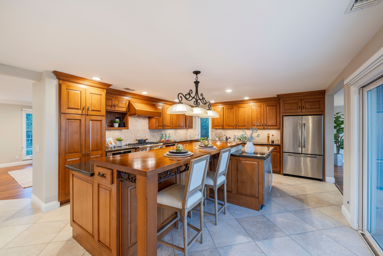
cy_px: 128
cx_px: 192
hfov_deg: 104.3
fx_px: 149
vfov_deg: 81.2
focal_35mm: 14
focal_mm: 14
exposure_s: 1/1.67
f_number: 7.1
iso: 100
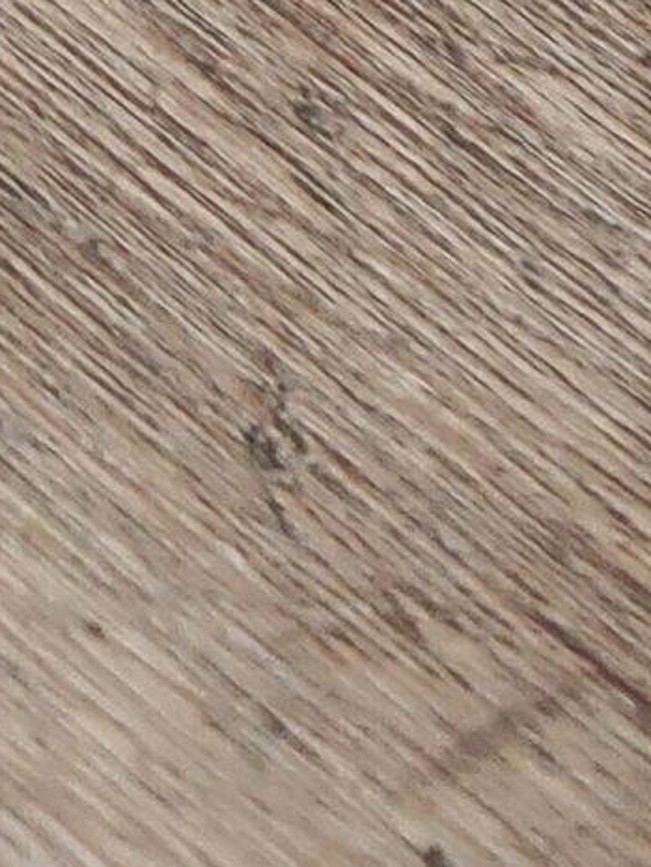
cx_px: 1472
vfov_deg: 10.3
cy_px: -1255
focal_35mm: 165
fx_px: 4135
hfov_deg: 8.4
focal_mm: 4.6
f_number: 1.8
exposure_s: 1/50
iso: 320
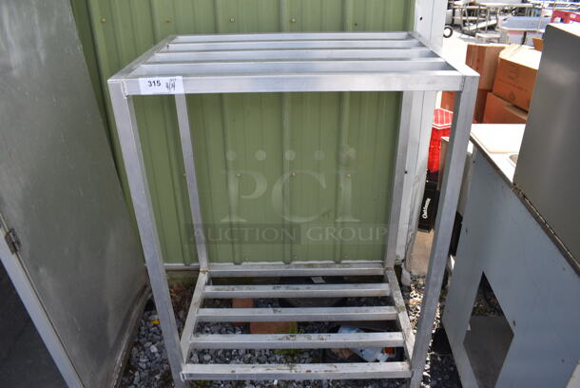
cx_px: 290
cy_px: 194
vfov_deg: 48.0
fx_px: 435
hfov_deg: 67.3
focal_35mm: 27
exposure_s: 1/250
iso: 200
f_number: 6.3
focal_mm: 18
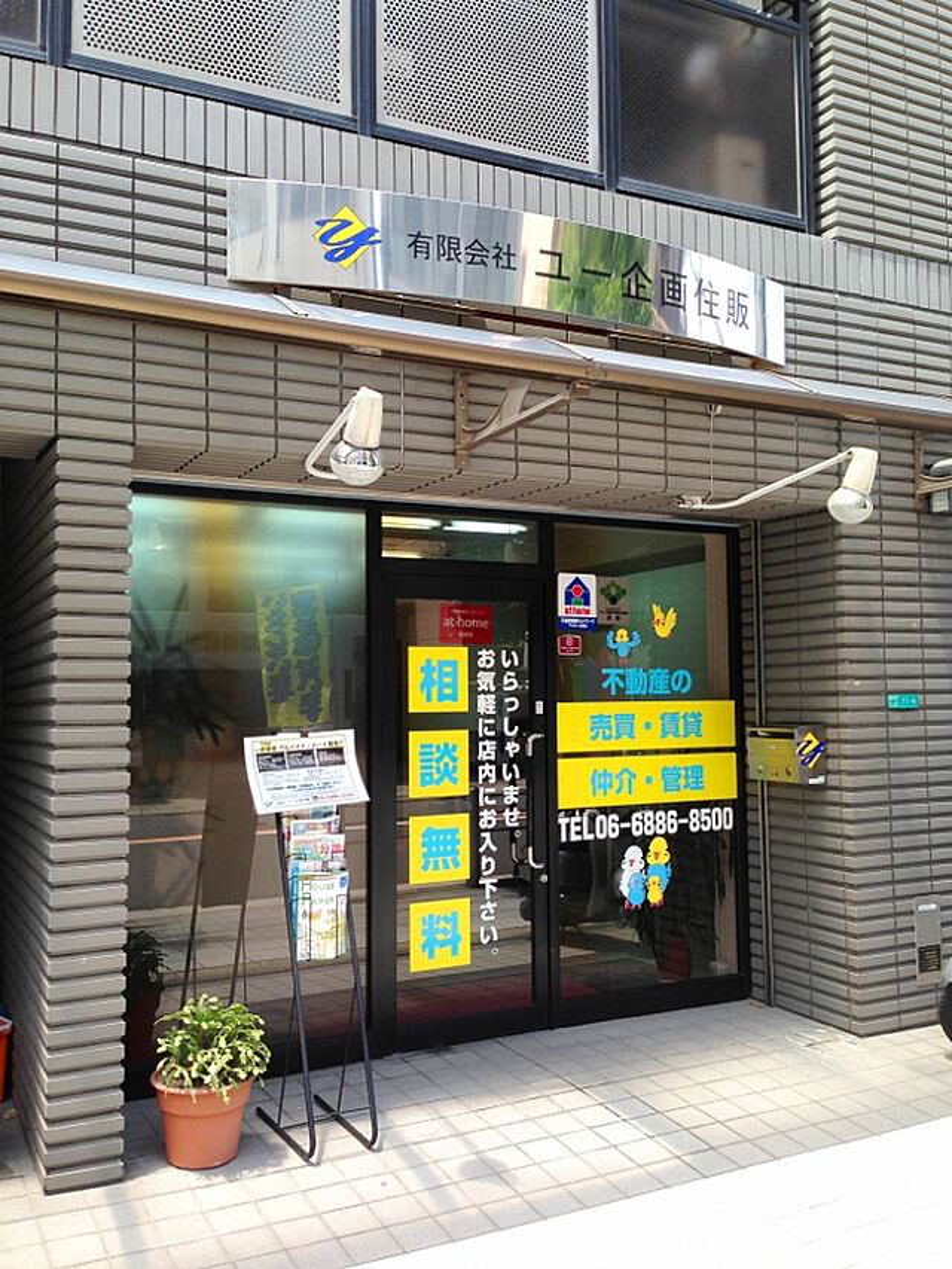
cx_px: 476
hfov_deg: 43.0
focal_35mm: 33
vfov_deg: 55.3
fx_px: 1210
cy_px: 634
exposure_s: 1/396
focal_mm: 4.13
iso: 50
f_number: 2.4
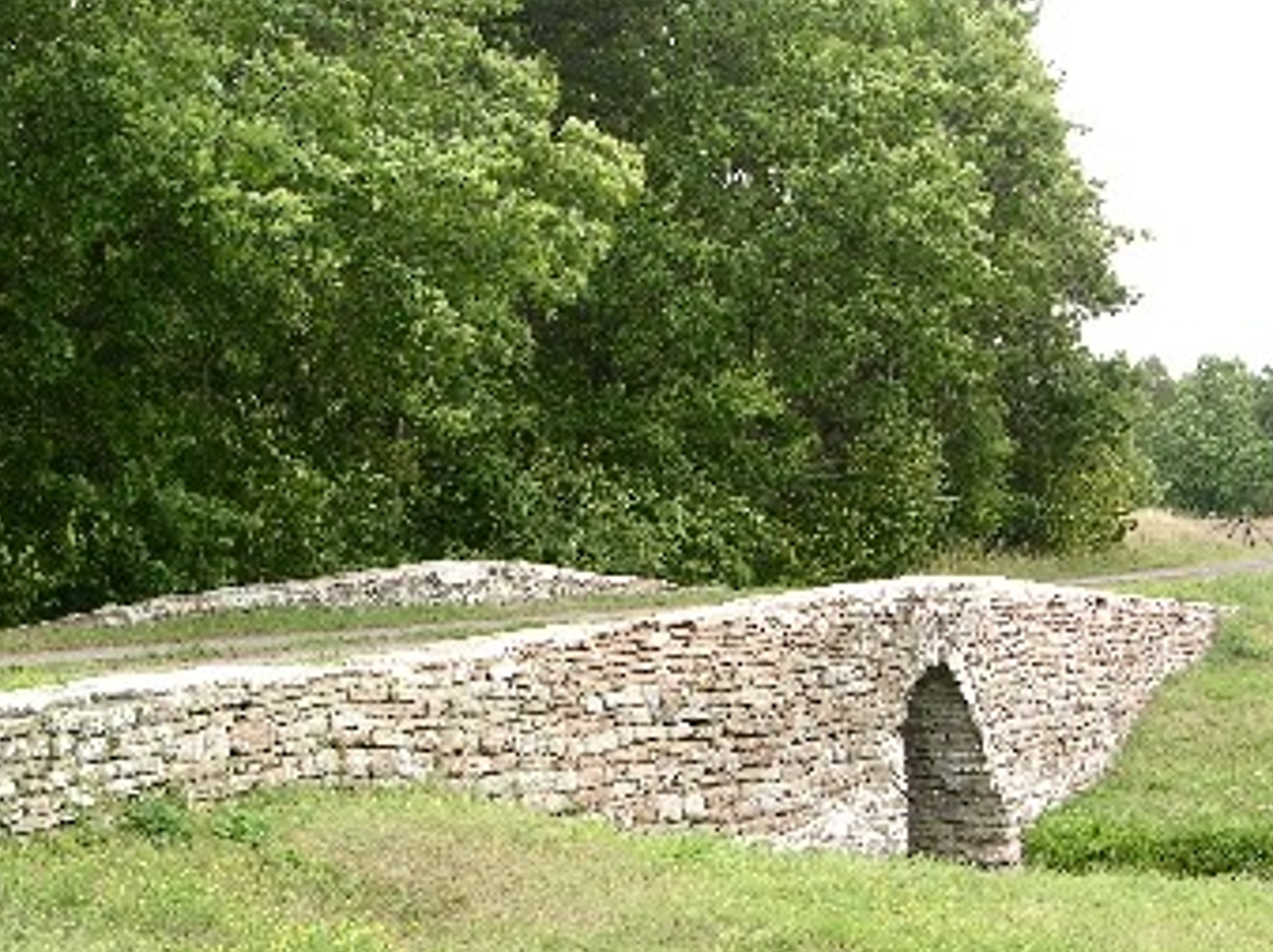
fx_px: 2940
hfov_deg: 24.4
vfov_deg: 18.3
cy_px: 666
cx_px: 488
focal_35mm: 80
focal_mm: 11.6
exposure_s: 1/53.9
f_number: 4.7
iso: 50
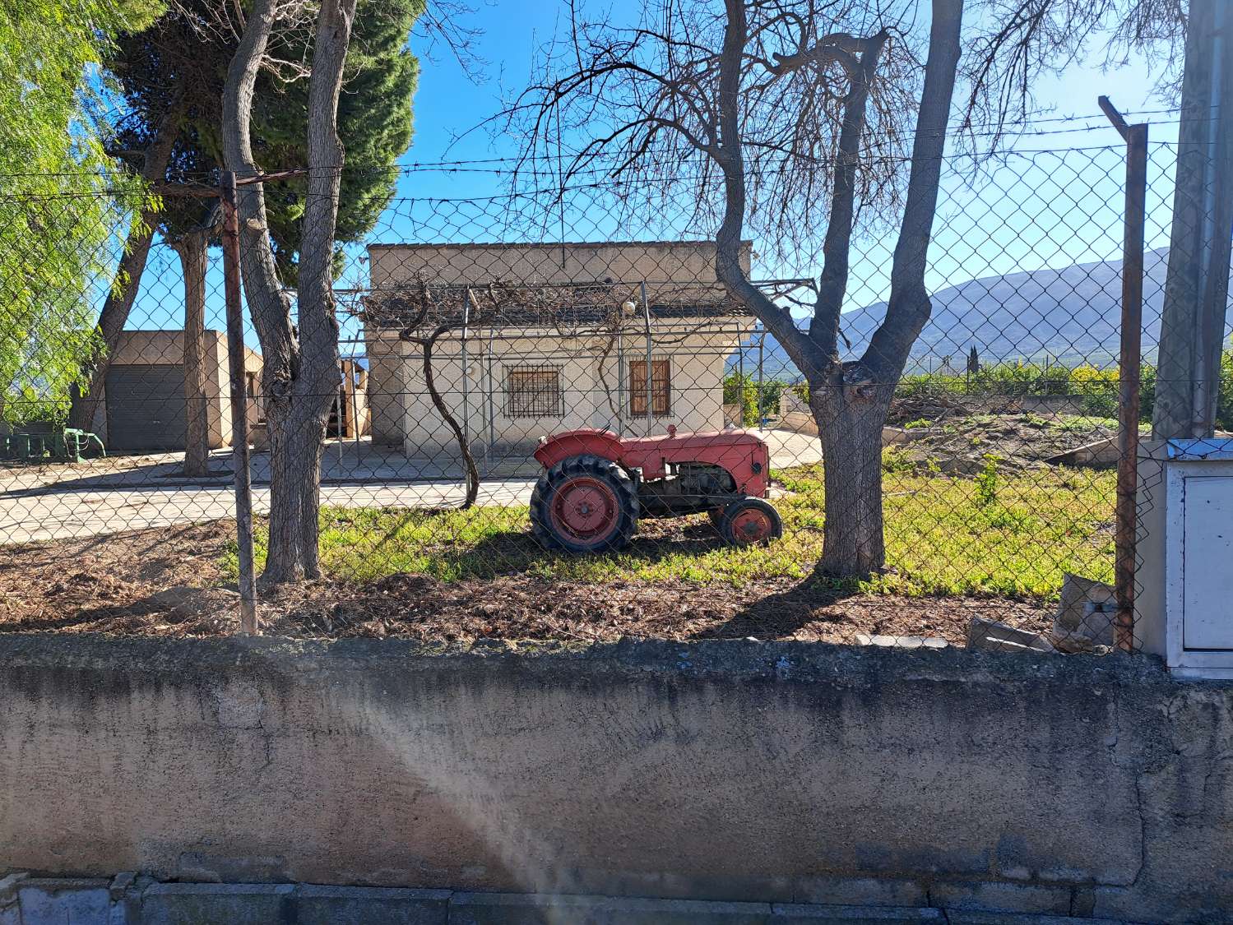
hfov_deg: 71.6
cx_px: 616
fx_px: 855
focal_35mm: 24
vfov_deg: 56.8
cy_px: 462
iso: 50
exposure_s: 1/676
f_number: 1.8
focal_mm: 5.23
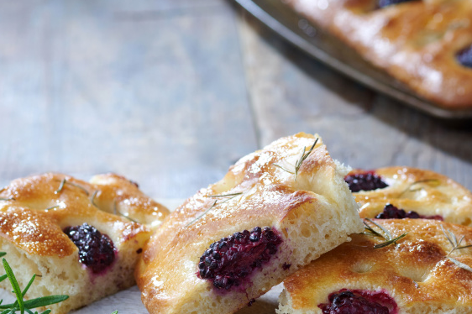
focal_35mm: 187
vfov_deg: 7.3
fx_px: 2450
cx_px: 276
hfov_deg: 11.0
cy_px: 223
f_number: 8
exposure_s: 1/200
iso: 400
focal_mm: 105
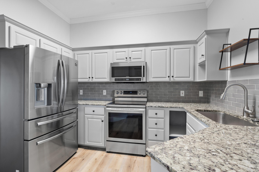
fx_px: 115
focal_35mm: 16
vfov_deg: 73.7
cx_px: 130
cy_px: 86
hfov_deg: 96.7
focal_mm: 16
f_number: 9
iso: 100
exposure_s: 1.3
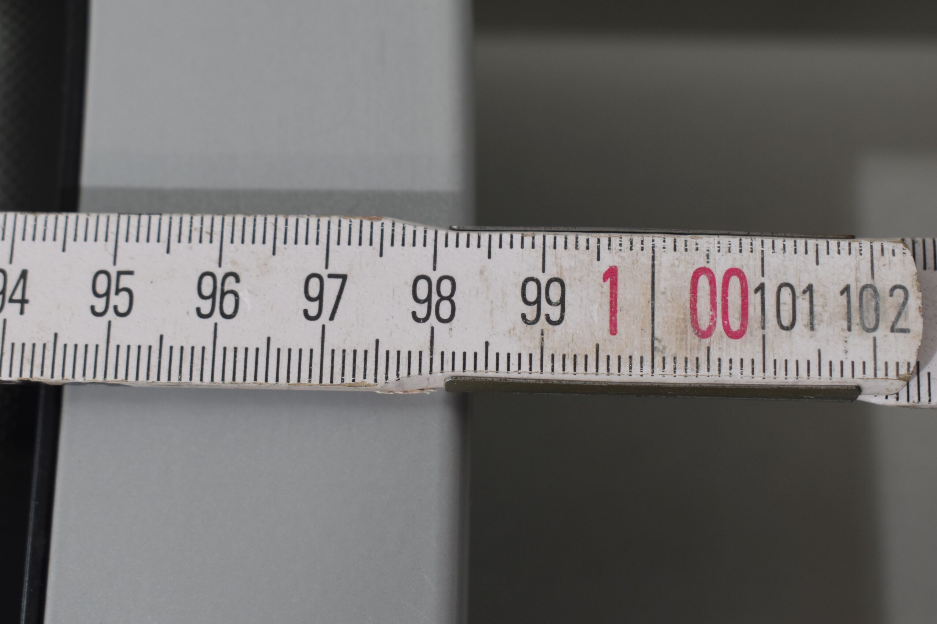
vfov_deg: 25.1
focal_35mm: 54
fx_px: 1405
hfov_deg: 36.9
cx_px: 468
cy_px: 312
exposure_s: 1/60
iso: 400
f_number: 6.3
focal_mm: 36
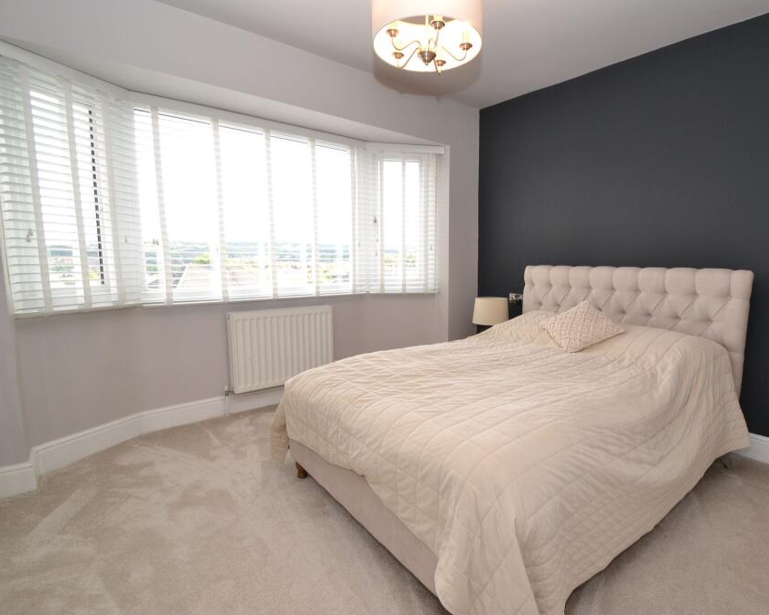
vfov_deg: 77.0
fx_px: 387
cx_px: 438
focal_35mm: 17
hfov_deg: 89.1
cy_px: 307
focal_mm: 10
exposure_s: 1/100
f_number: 5
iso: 400
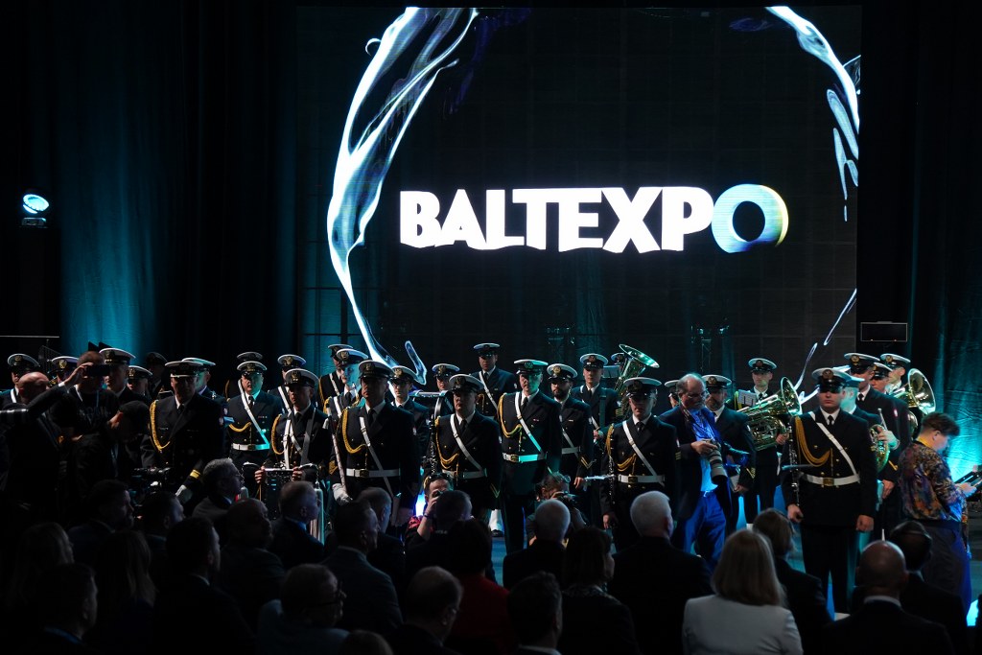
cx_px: 491
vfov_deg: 21.6
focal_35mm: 63
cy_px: 328
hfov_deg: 31.9
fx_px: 1719
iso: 1600
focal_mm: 42
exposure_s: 1/160
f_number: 2.8
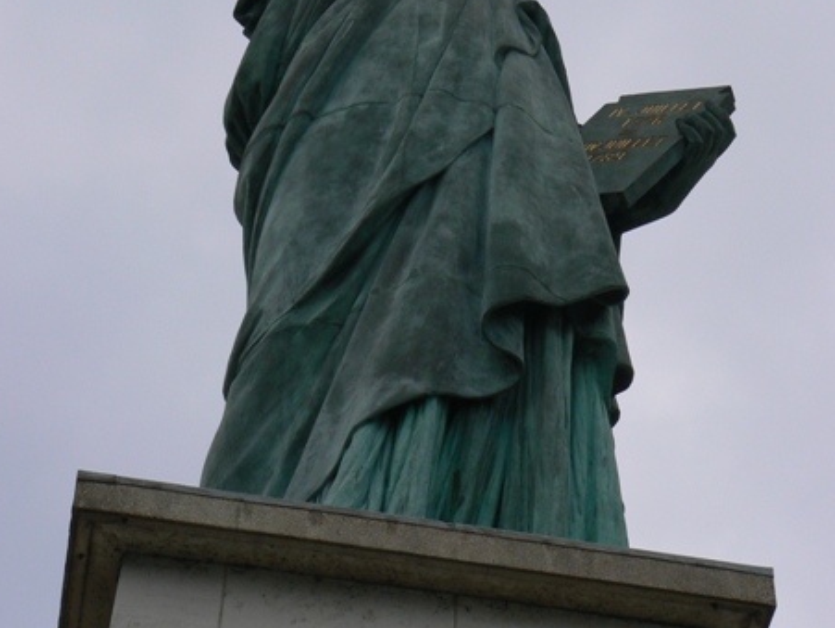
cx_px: 435
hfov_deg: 17.6
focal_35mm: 112
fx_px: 2704
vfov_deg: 13.2
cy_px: 96
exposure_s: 1/500
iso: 80
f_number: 7.1
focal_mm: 13.1
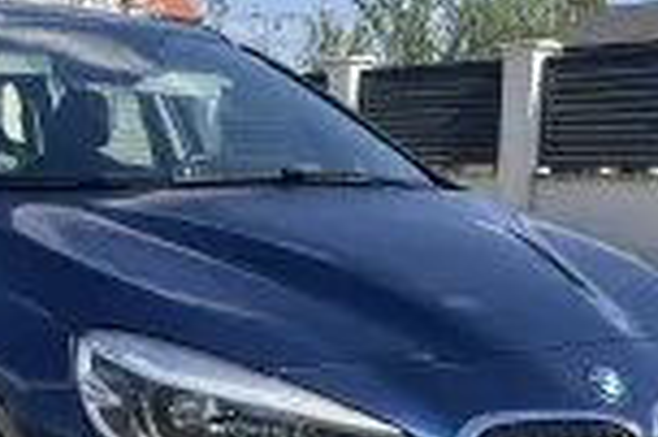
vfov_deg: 20.7
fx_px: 1169
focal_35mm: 64
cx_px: 199
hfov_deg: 31.1
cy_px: 407
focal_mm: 5.1
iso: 50
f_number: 1.6
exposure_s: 1/2137
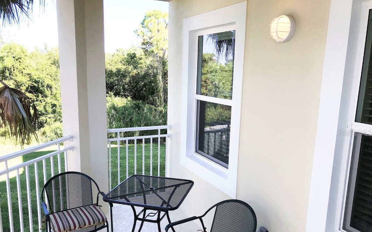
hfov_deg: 62.9
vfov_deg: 41.7
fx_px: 304
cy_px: 133
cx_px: 186
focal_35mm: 30
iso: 20
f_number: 1.8
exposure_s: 1/656
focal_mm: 3.99
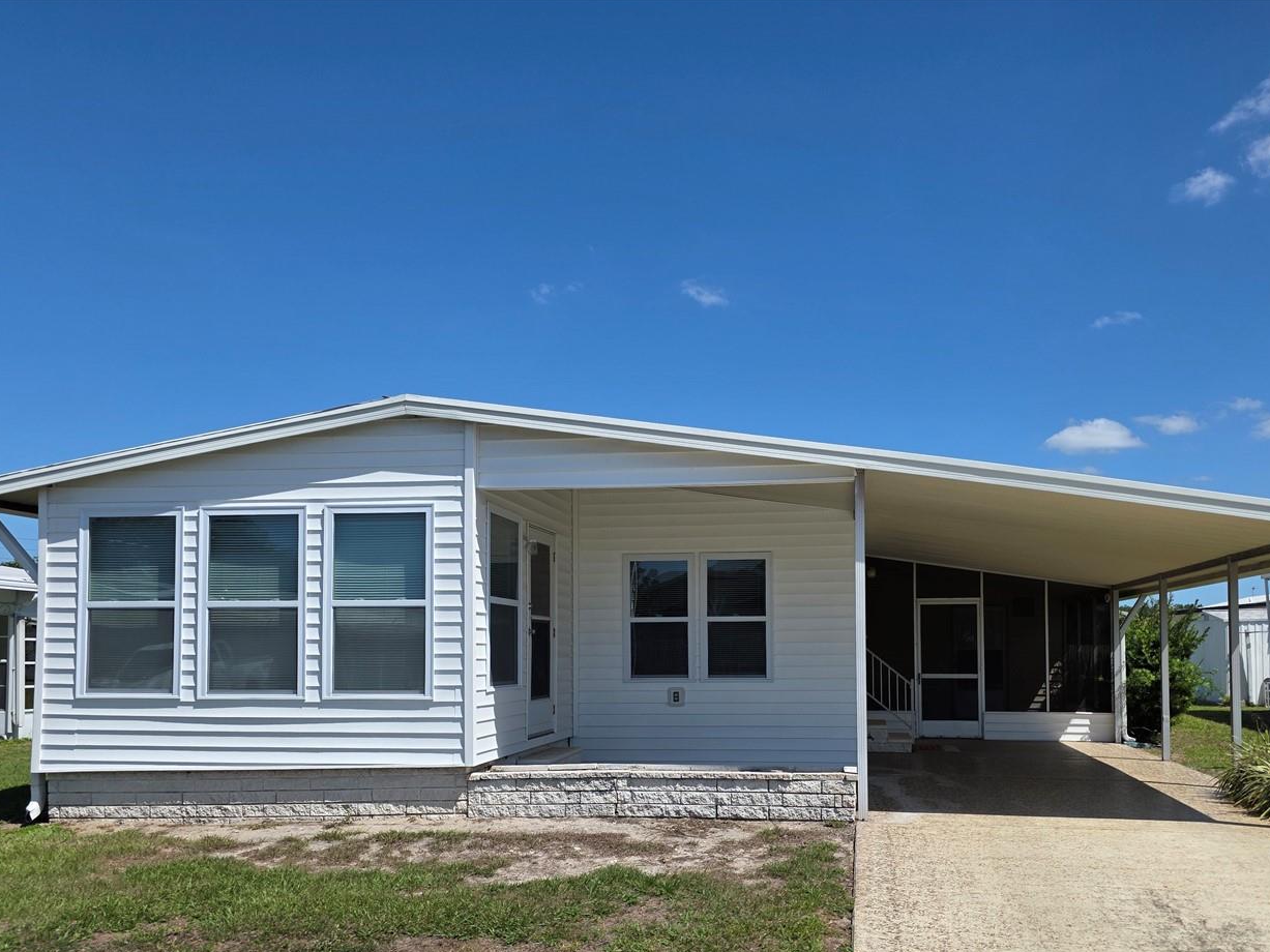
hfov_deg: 59.7
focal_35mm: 30
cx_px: 721
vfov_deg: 46.2
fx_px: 1101
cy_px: 617
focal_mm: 6.3
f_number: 1.7
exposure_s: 1/7944
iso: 80
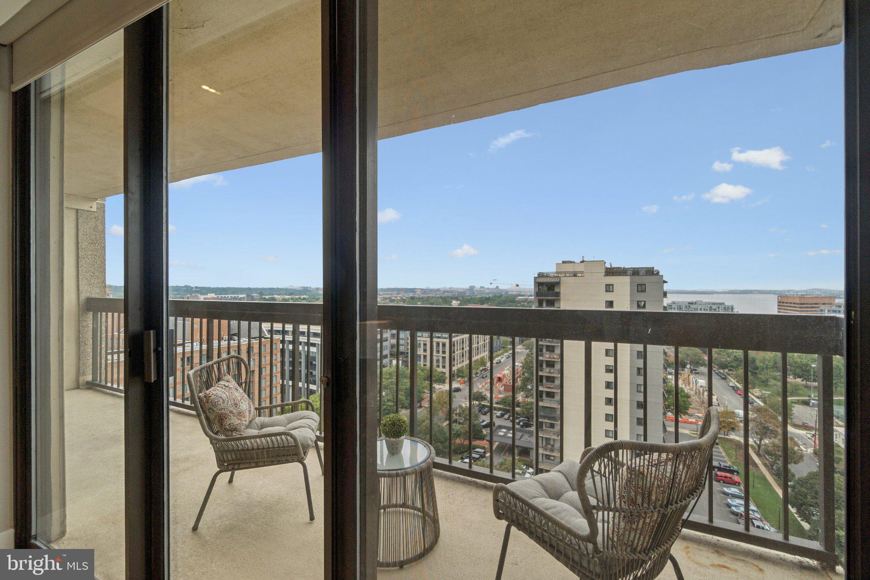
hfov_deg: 100.4
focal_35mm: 15
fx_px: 362
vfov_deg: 77.3
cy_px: 290
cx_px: 435
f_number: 7.1
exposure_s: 1/200
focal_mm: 10
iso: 200
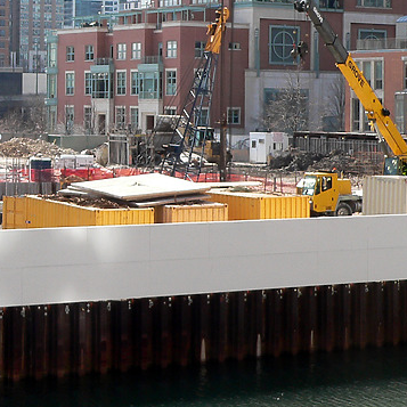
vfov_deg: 16.2
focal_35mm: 107
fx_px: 1423
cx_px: 22
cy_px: 79
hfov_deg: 16.0
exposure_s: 1/250
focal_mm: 7.9
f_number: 4
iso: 80
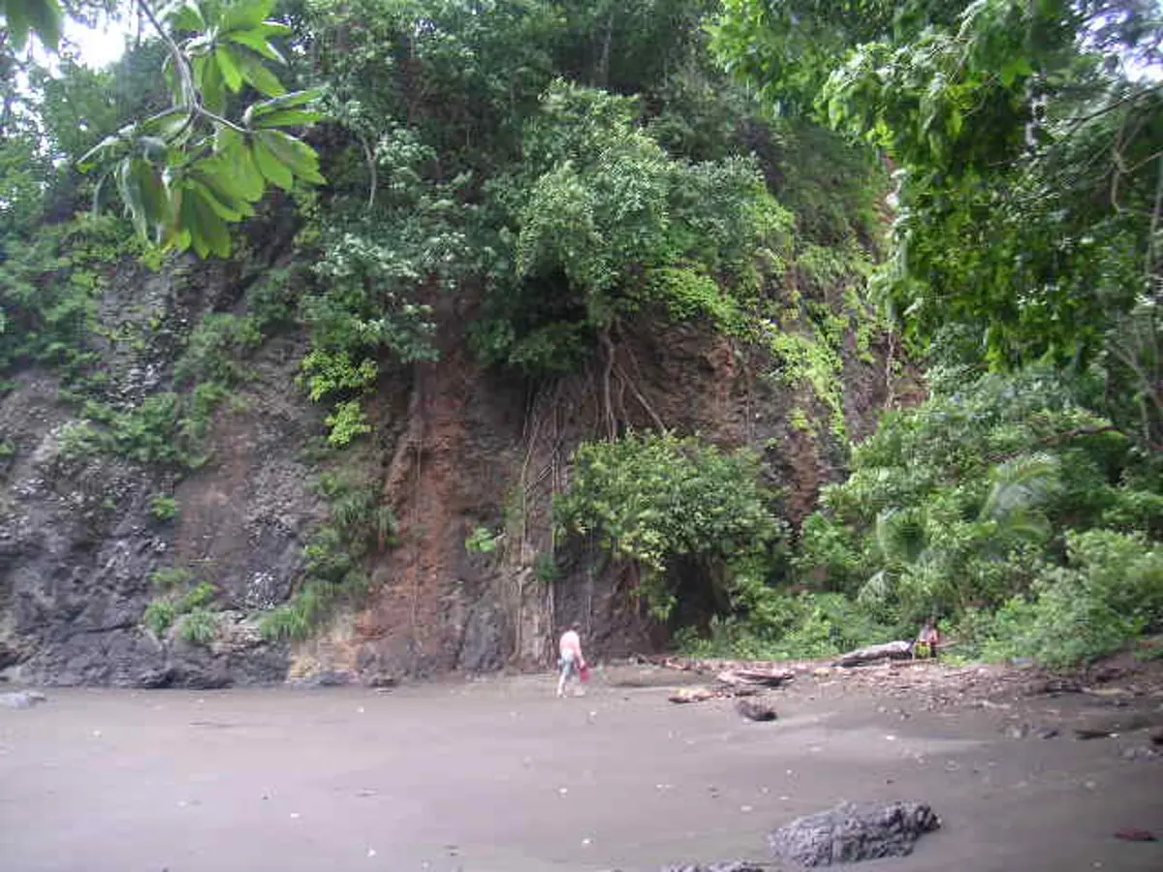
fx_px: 1243
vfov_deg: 38.7
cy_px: 436
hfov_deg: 50.1
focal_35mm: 37
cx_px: 582
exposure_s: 1/90
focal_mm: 5.7
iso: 50
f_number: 2.8
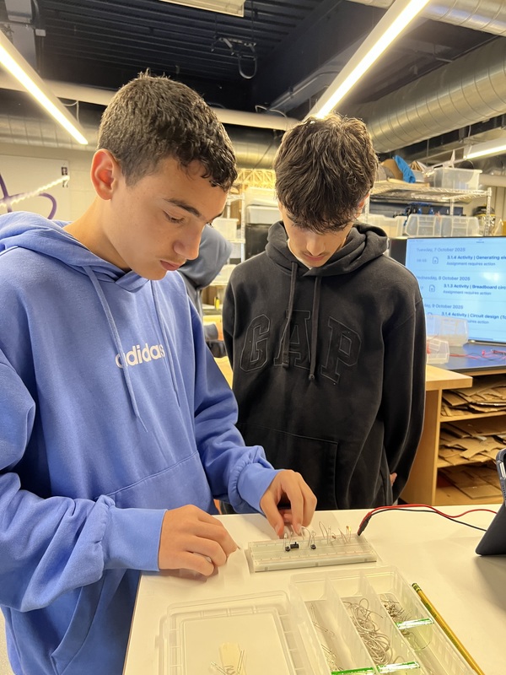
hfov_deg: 53.1
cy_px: 338
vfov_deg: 67.3
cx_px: 253
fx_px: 507
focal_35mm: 26
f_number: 1.5
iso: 320
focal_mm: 5.7
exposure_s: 1/60
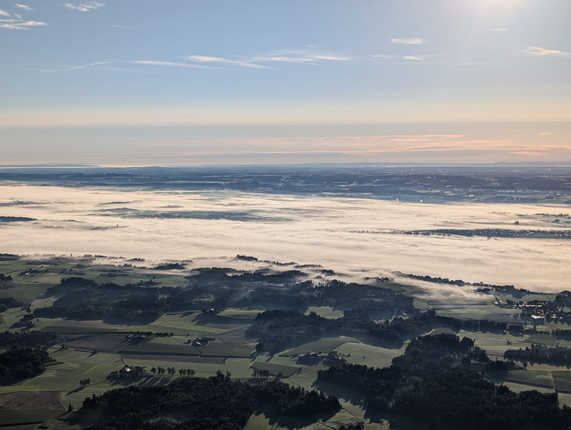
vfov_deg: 29.8
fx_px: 809
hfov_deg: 38.9
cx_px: 286
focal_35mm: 49
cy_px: 215
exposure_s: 1/5435
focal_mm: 6.9
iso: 22
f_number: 1.68
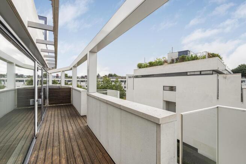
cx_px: 123
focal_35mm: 16
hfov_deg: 96.7
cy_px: 82
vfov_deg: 73.8
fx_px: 109
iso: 400
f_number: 8
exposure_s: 1/250
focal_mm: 16
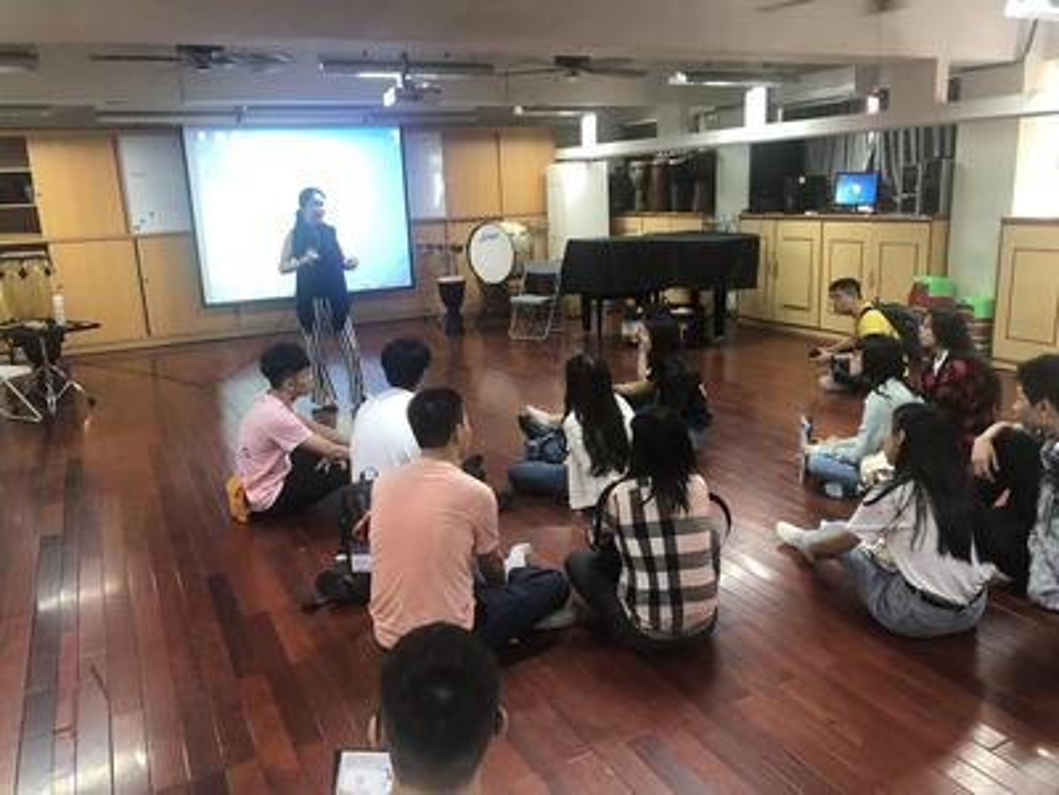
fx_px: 857
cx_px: 530
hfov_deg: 63.4
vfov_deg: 49.7
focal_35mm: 28
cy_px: 398
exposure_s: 1/15
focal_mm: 4
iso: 50
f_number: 1.8
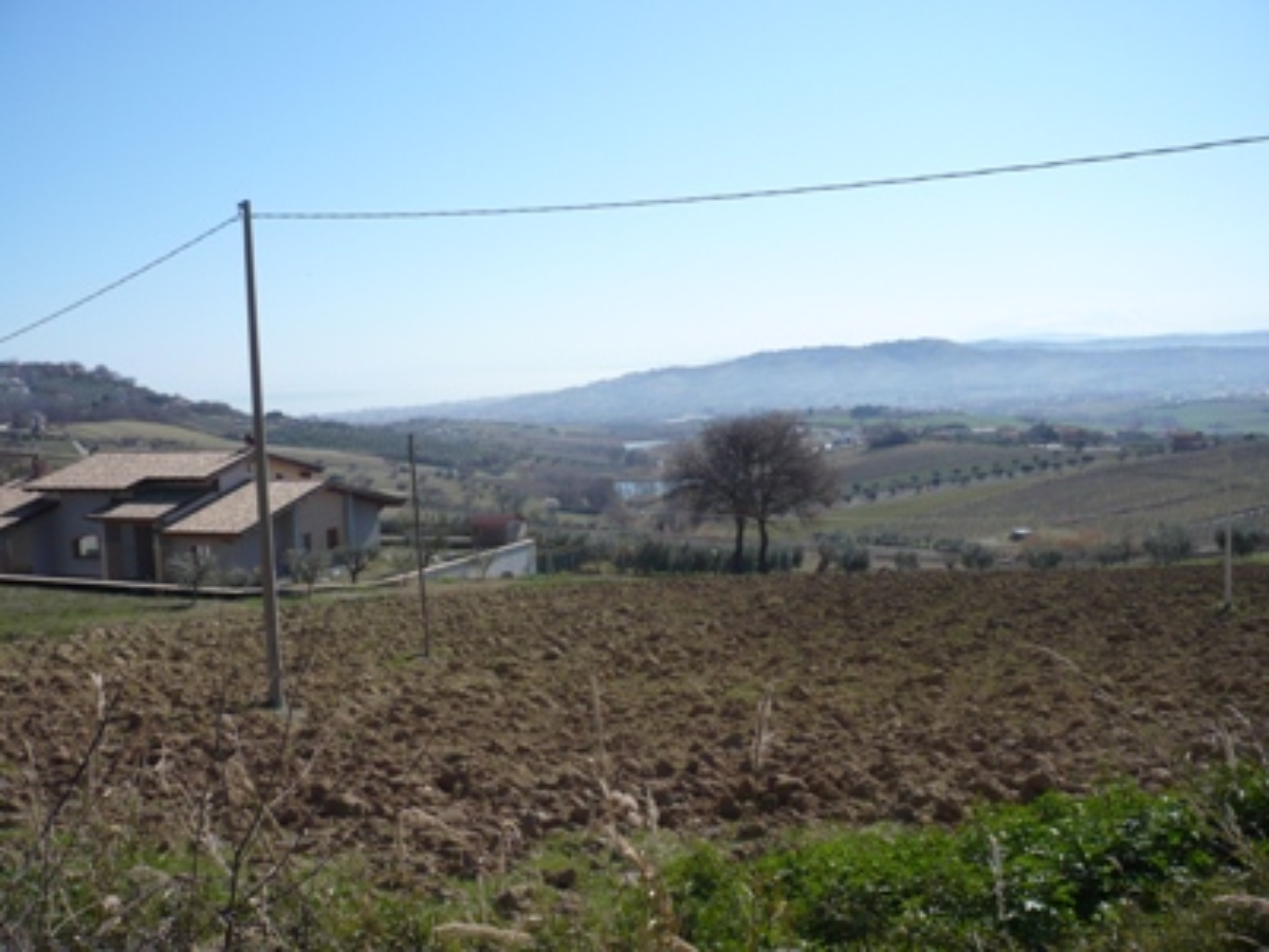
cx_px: 634
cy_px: 476
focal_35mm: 35
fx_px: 1283
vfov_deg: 40.7
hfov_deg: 52.6
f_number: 8
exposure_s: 1/250
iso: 100
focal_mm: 5.8
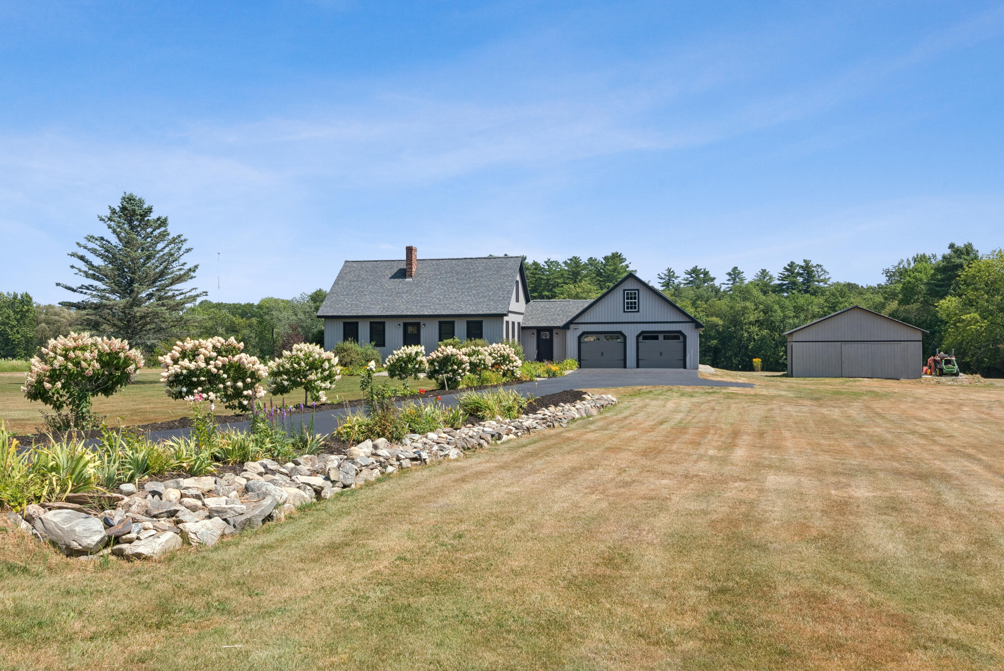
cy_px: 336
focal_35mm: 30
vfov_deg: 43.6
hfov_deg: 61.9
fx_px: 837
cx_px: 502
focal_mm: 30
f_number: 20
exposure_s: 1/60
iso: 320
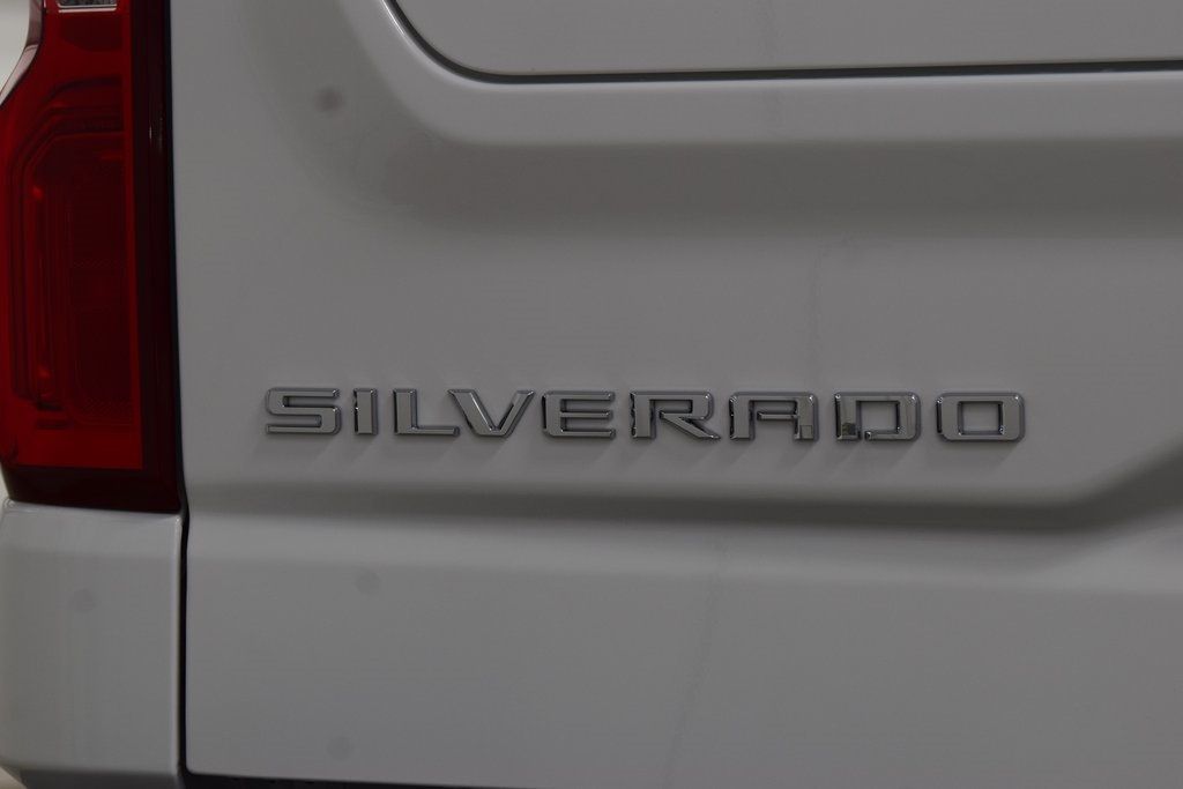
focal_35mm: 105
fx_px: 3451
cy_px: 394
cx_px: 592
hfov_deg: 19.5
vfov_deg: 13.0
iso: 500
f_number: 7.1
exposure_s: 1/30
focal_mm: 70
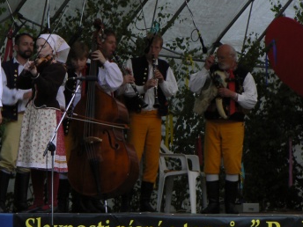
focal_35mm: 276
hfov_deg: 7.2
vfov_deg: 5.4
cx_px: 106
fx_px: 2416
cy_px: 90
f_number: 3.3
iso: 80
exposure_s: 1/60
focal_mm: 31.6
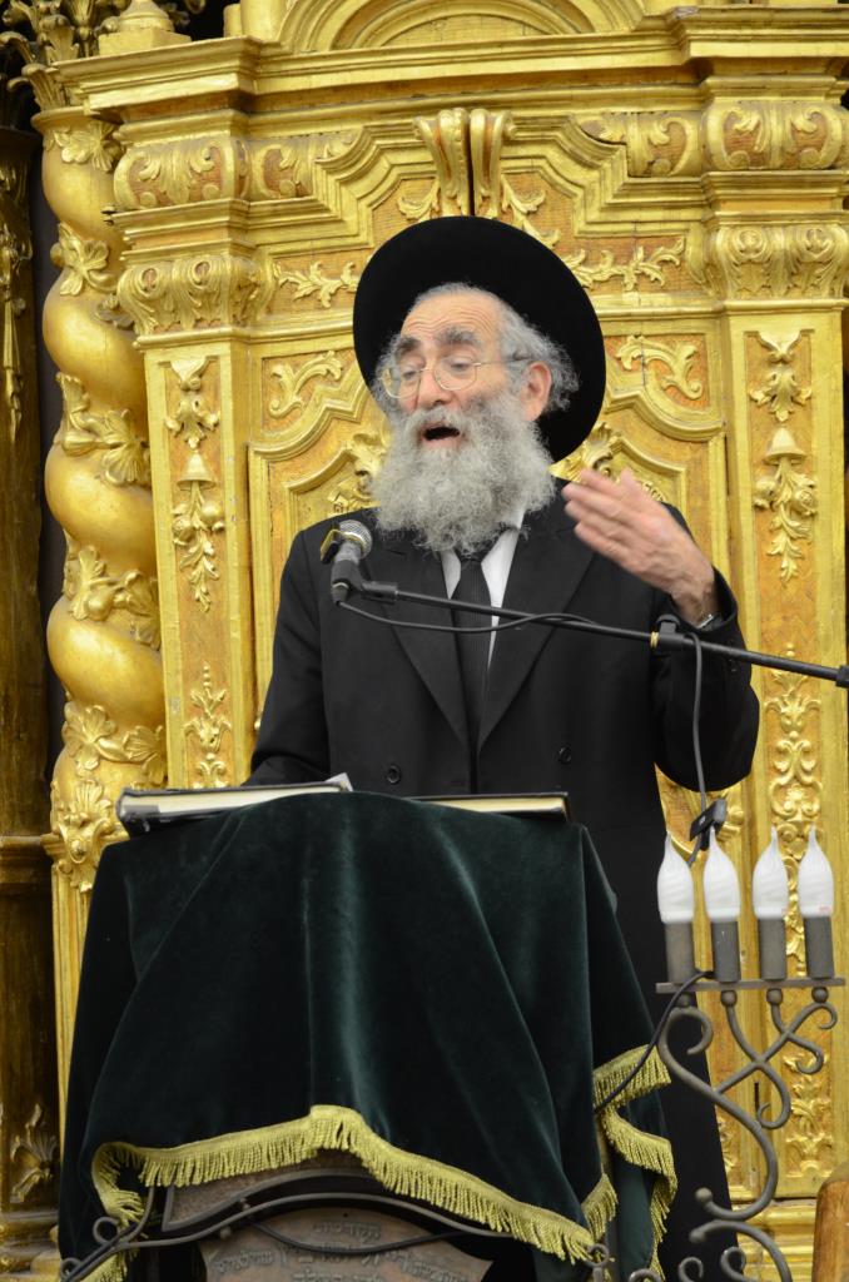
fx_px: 4531
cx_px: 424
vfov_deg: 16.1
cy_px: 641
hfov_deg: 10.7
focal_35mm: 128
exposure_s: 1/100
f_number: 5.6
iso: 1250
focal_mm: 85
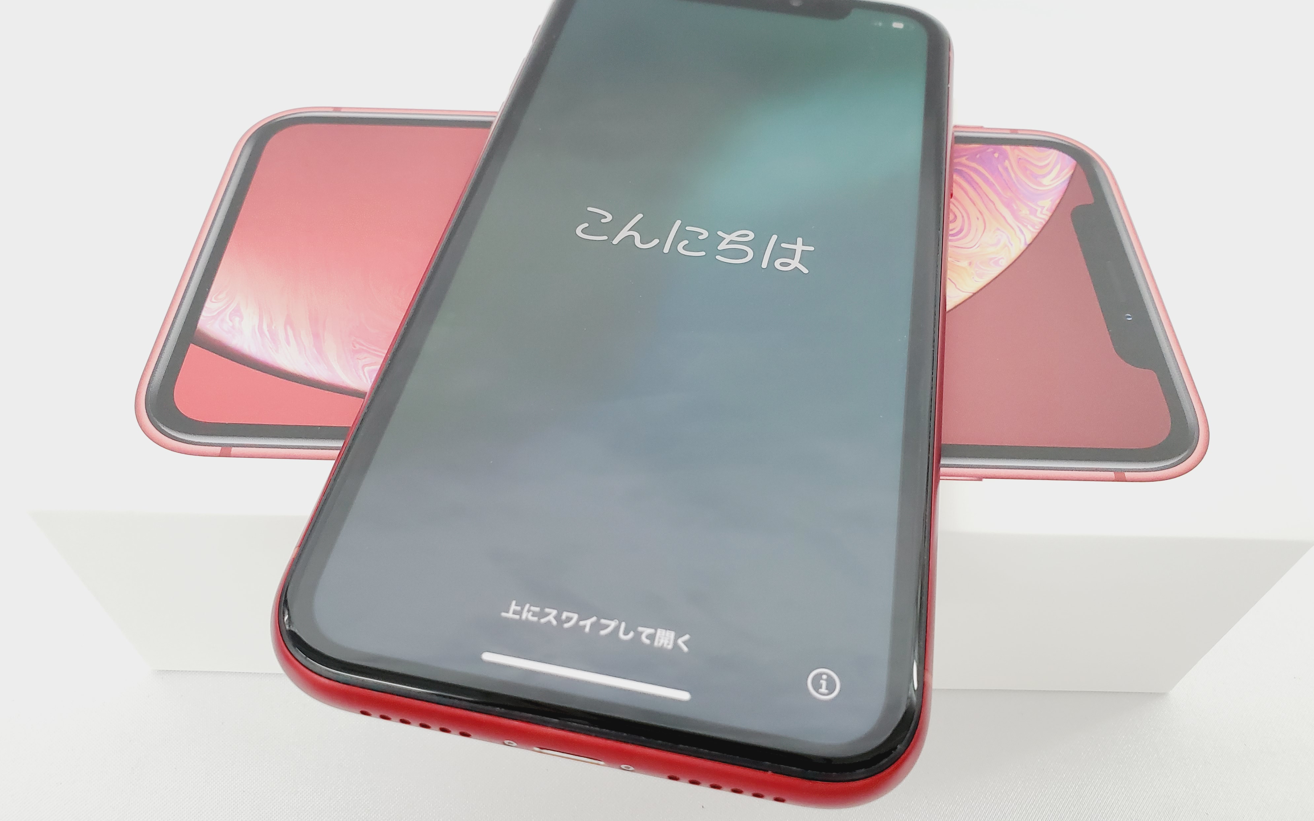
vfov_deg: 44.5
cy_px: 382
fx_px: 1003
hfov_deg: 66.5
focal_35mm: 28
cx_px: 667
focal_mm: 4.3
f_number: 2.4
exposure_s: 1/50
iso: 200
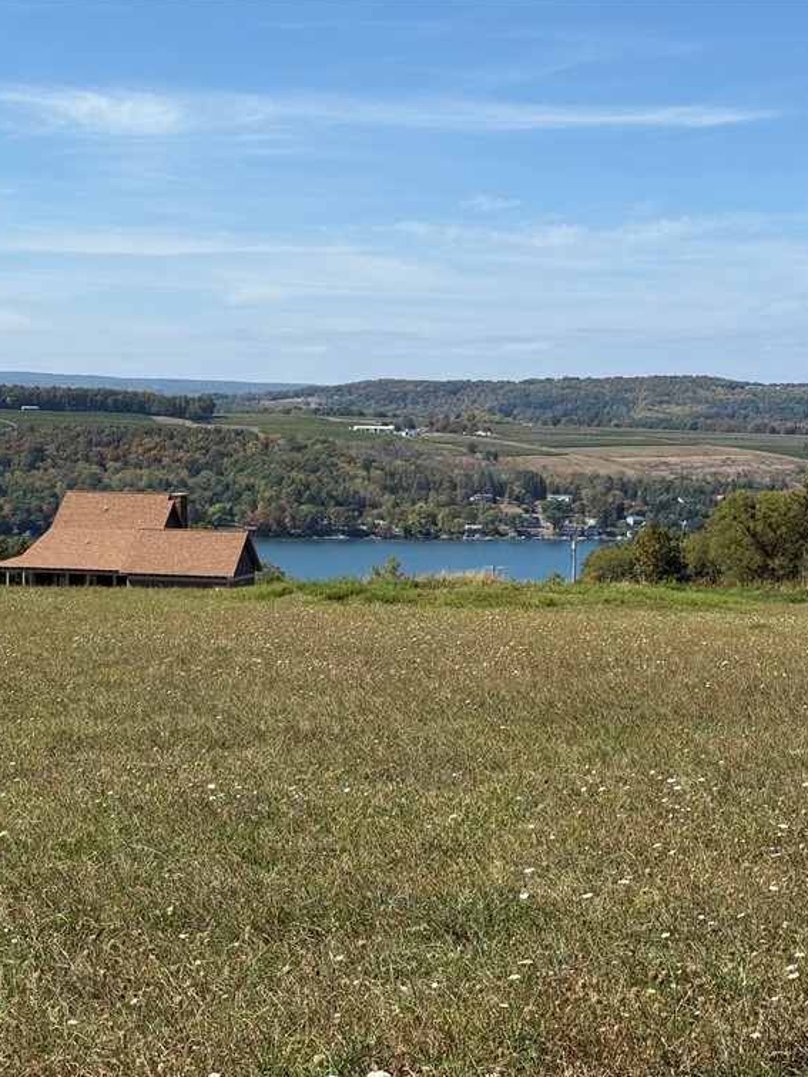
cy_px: 543
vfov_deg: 29.8
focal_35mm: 65
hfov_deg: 22.6
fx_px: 2023
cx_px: 395
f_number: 1.78
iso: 64
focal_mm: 6.76
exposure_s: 1/5208
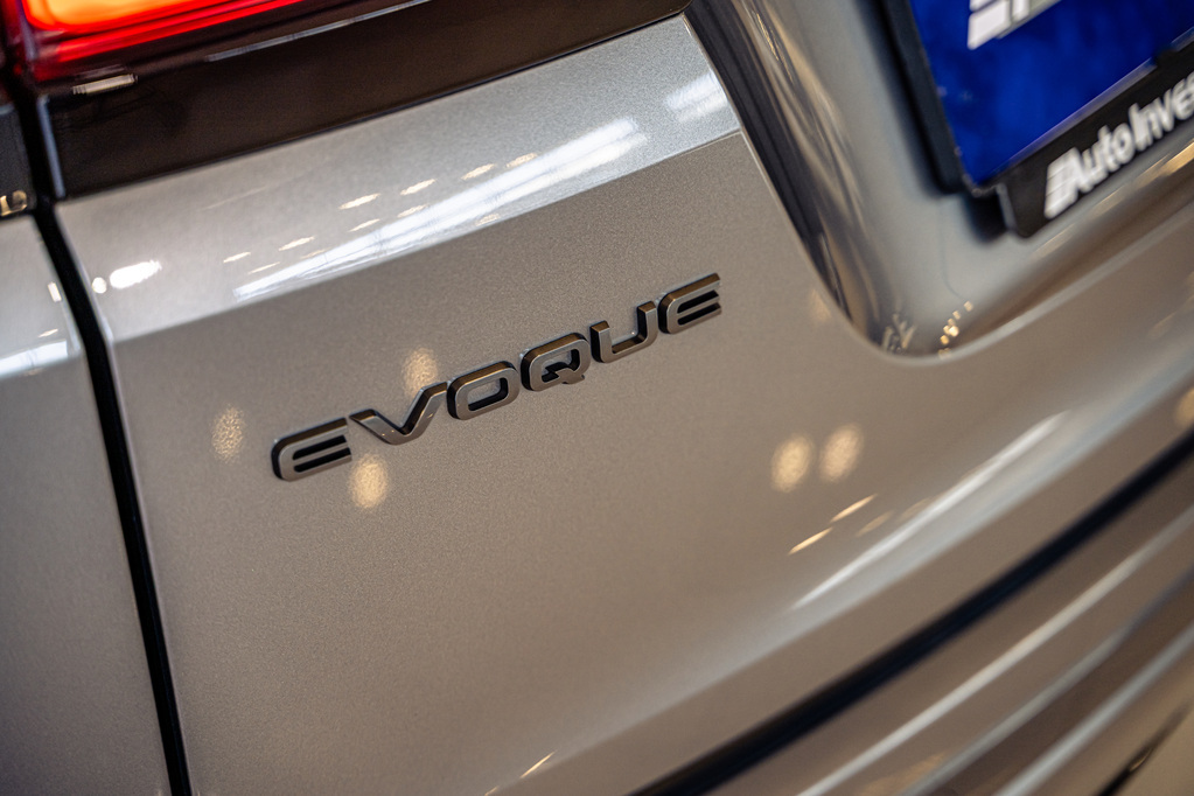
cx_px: 597
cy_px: 398
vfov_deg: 18.2
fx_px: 2487
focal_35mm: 75
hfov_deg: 27.0
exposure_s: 1/160
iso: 250
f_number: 2.8
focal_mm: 75
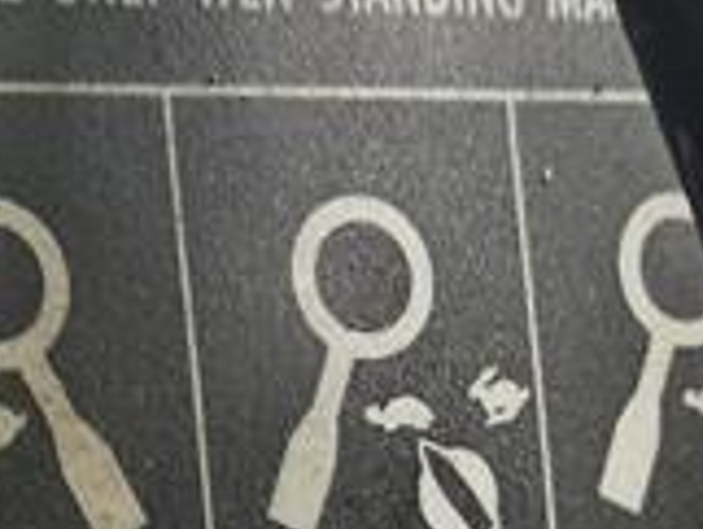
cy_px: 625
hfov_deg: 13.5
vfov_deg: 10.0
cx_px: 279
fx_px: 2967
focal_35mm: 146
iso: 800
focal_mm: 5.4
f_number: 1.8
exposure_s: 1/25
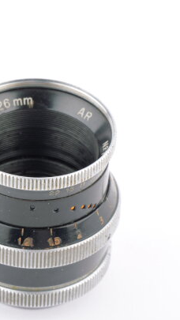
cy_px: 160
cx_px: 20
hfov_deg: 3.5
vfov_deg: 6.1
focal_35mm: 352
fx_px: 2985
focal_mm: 109
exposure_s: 1/250
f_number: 13
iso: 160
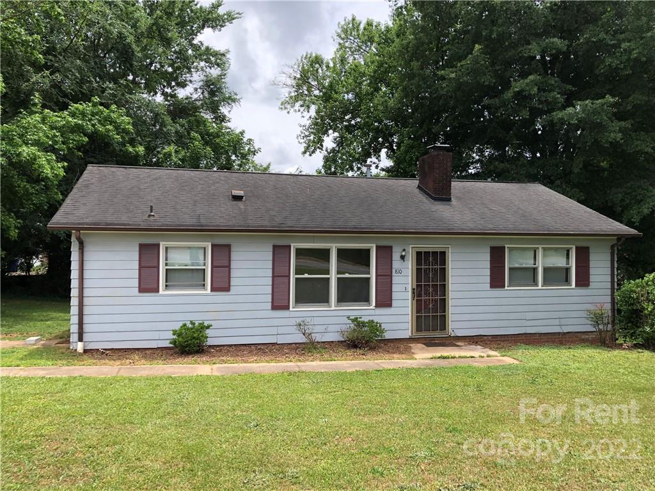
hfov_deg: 63.4
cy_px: 246
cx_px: 328
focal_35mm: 28
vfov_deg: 49.7
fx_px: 530
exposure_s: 1/738
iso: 20
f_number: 1.8
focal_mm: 3.99
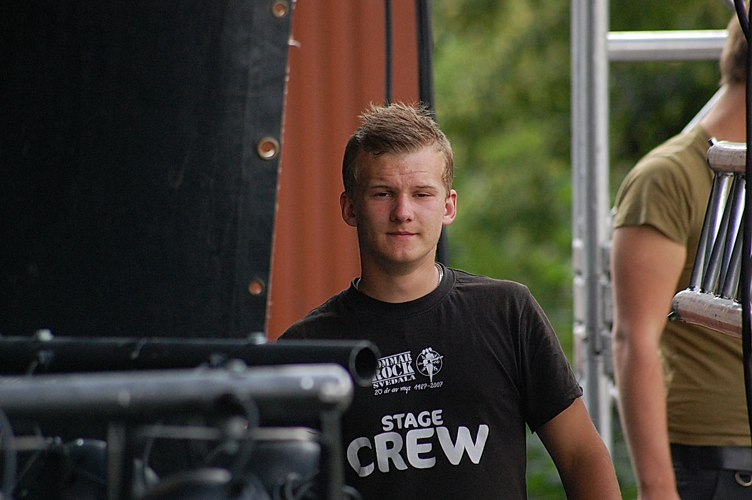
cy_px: 250
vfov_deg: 3.0
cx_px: 376
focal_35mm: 450
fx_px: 9392
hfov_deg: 4.6
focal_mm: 300
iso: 800
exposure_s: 1/500
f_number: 5.6
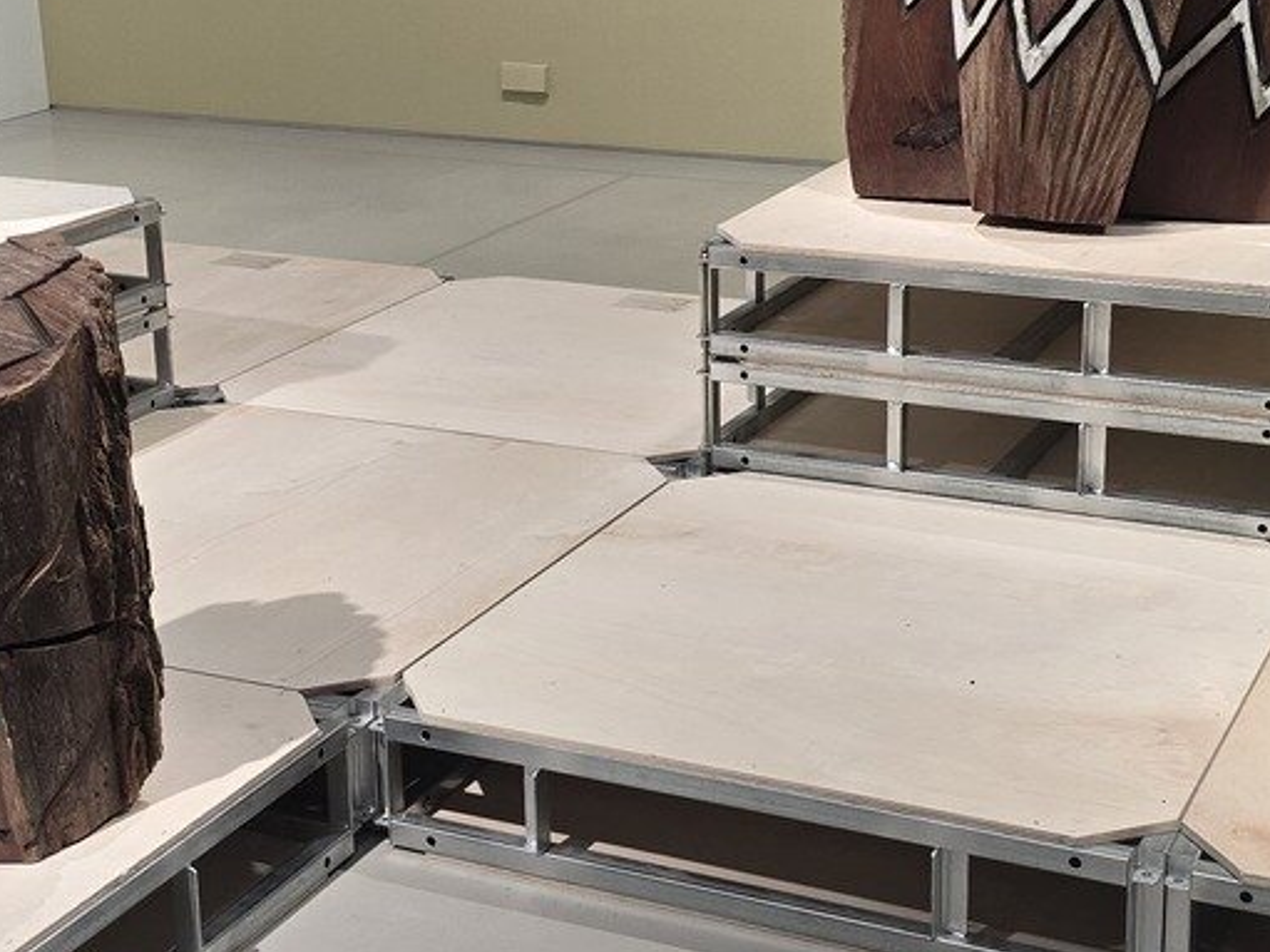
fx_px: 2311
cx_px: 688
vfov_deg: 23.2
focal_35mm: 63
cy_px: 350
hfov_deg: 30.7
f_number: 1.7
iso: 250
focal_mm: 6.3
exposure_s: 1/120
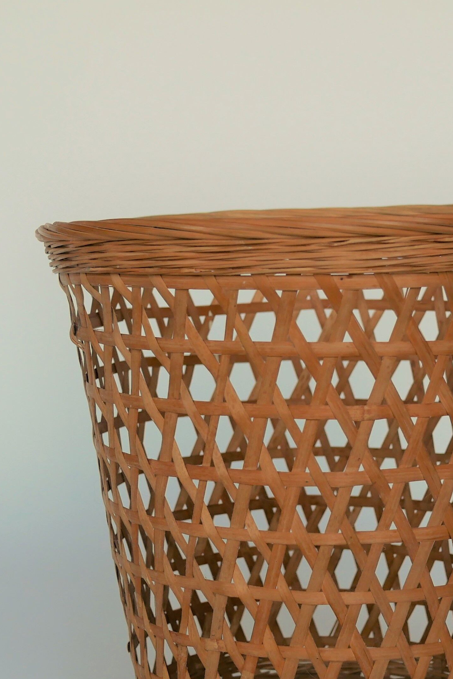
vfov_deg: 22.9
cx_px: 313
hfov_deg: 15.3
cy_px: 383
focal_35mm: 89
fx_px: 1679
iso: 200
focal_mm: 20
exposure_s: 1/320
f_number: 2.8
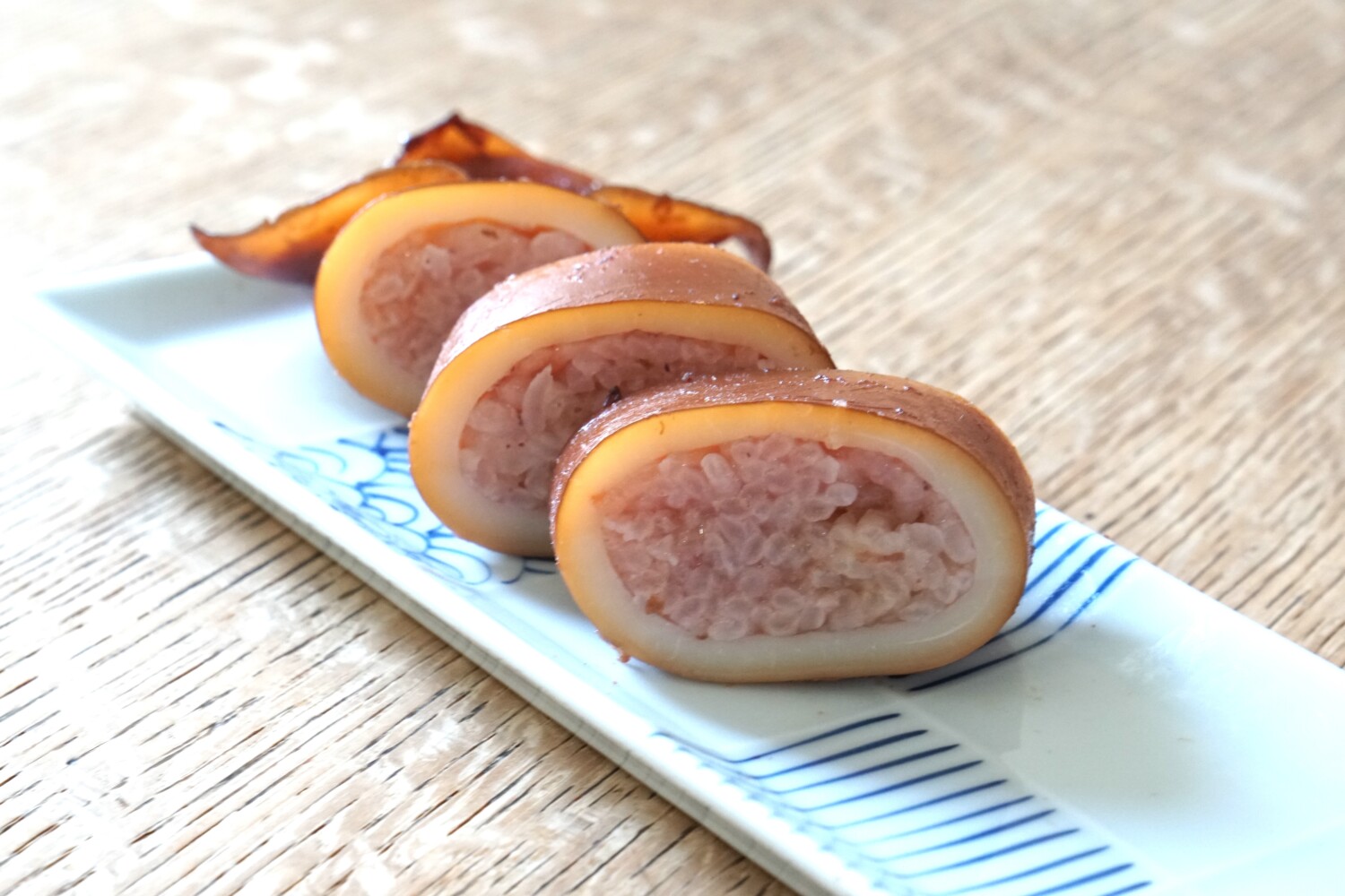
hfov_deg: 19.5
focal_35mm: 105
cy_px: 448
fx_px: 3923
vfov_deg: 13.0
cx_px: 672
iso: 2000
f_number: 9
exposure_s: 1/30
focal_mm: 70
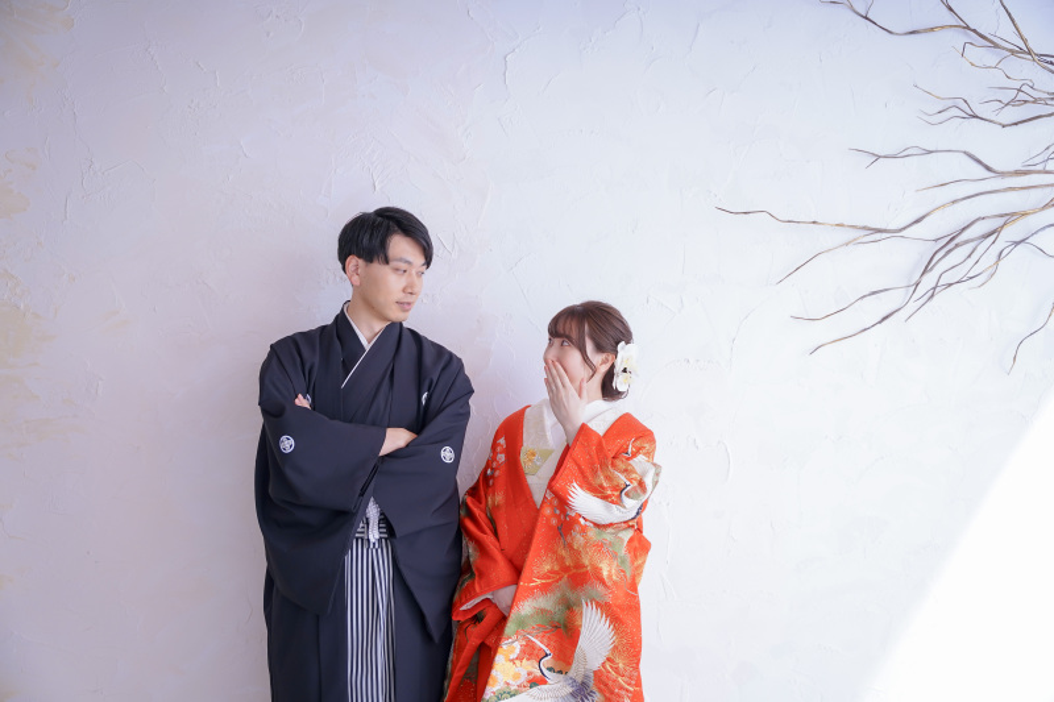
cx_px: 527
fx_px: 1103
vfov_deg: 35.3
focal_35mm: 38
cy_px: 351
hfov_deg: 51.1
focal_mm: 37.7
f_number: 2.8
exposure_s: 1/160
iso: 320
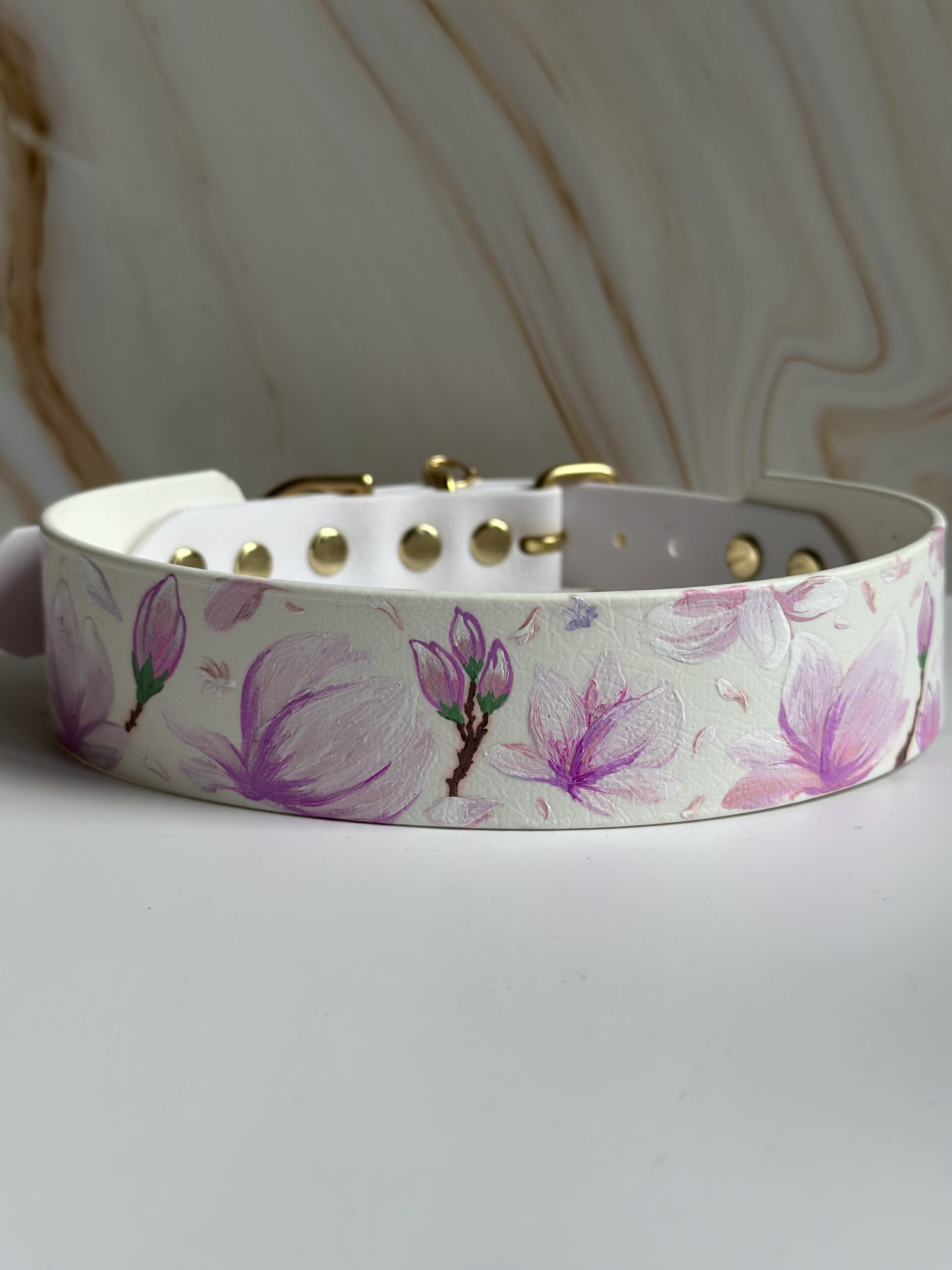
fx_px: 1760
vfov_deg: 39.7
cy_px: 635
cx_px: 476
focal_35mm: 48
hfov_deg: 30.3
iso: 80
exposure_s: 1/430
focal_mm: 6.86
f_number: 1.78
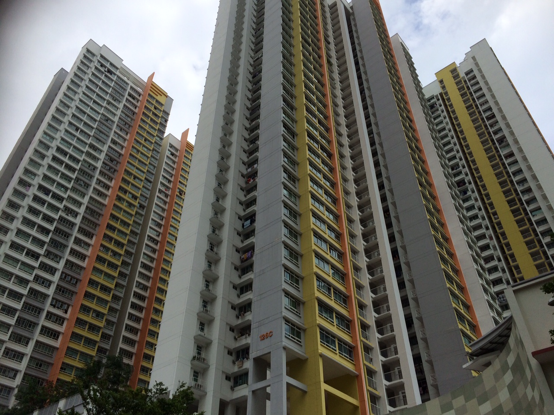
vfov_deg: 48.2
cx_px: 277
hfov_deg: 61.7
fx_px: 464
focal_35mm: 29
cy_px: 208
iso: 32
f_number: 2.2
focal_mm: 4.15
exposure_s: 1/3165
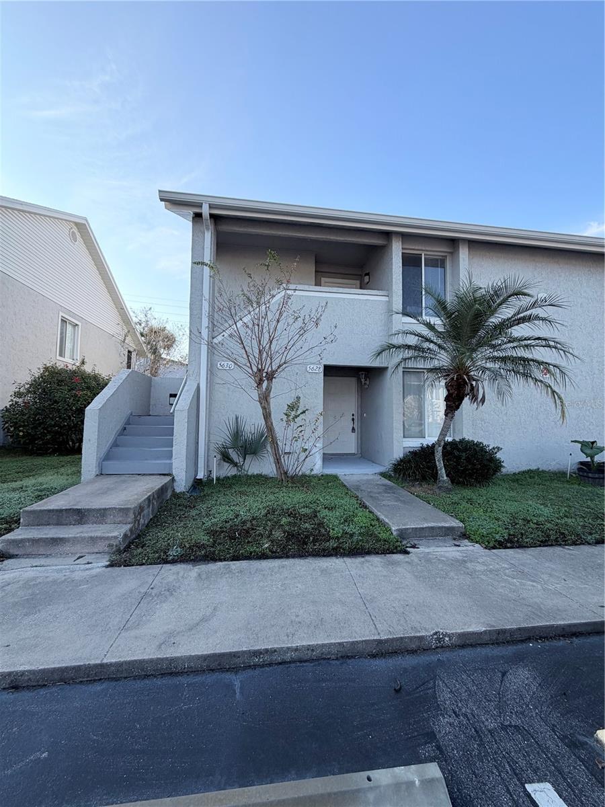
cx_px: 302
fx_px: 326
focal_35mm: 14
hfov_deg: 85.7
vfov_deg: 102.1
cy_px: 404
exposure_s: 1/554
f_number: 2.2
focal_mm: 2.22
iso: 40
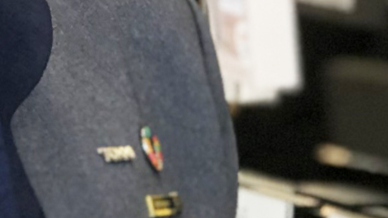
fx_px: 4207
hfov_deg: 5.3
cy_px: 39
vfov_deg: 3.0
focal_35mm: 409
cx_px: 158
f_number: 2.8
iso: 25
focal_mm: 6.6
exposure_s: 1/50
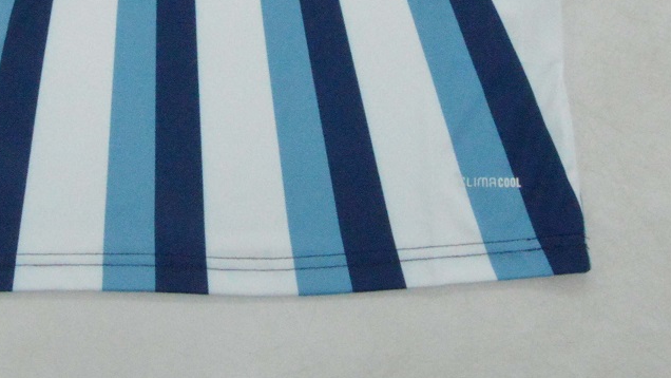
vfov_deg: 11.6
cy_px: -252
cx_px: 160
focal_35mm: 98
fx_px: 1744
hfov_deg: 21.6
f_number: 25
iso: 6400
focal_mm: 22
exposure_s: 1/200
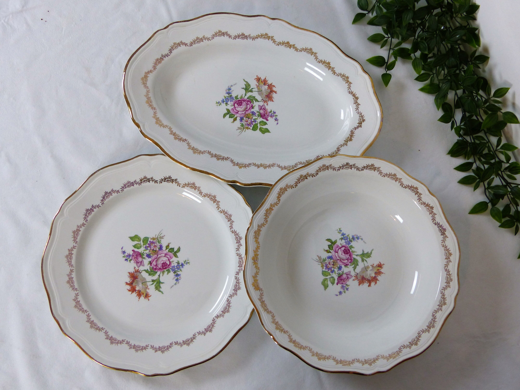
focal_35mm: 38
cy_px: 195
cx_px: 260
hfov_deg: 49.0
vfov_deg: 37.7
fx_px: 571
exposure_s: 1/60
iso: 200
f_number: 2.8
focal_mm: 6.6
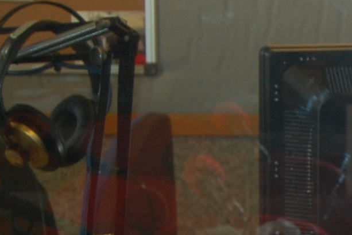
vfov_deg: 5.3
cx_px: 712
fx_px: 2516
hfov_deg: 7.7
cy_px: 397
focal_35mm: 257
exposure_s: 1/60
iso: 400
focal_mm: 35
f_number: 4.8
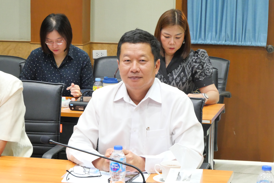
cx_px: 137
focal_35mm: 103
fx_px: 784
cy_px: 92
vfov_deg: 13.3
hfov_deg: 19.8
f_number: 5.6
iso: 3200
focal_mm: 50
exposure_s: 1/50
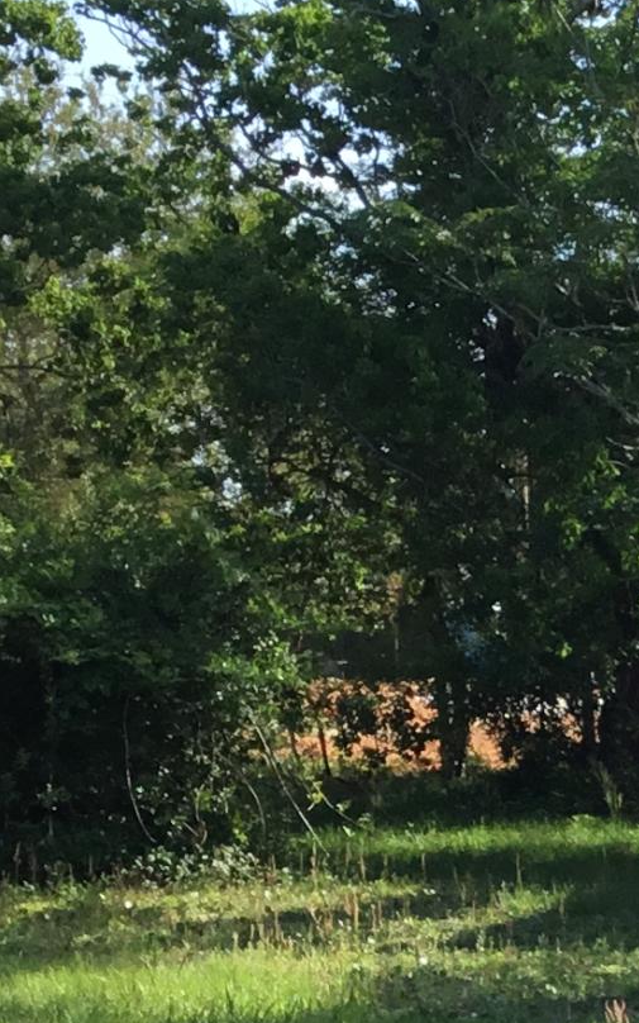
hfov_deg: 10.0
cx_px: 1249
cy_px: 981
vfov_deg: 16.8
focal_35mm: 122
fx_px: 3399
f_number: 2.4
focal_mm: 3.3
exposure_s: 1/529
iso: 25
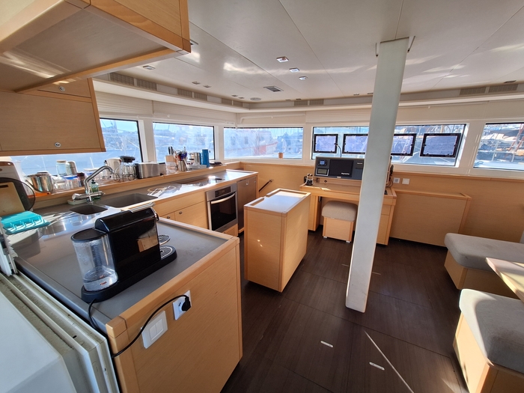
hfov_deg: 106.2
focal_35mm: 13
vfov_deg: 89.9
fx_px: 197
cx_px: 262
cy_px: 196
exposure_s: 1/194
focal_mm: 1.74
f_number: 2.2
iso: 40
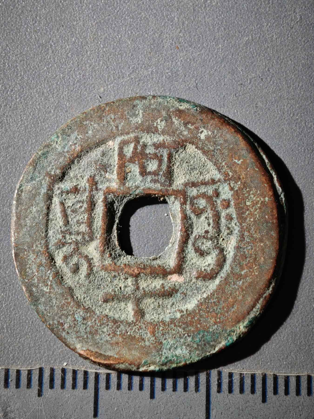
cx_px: 157
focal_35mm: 105
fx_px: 1270
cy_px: 210
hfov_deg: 14.1
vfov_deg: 18.7
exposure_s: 1/100
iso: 200
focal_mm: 9
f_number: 2
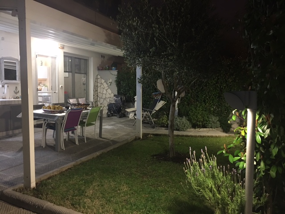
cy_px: 107
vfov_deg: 48.2
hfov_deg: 61.7
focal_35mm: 29
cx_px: 142
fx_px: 239
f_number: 2.2
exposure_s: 1/4
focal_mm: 4.15
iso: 80
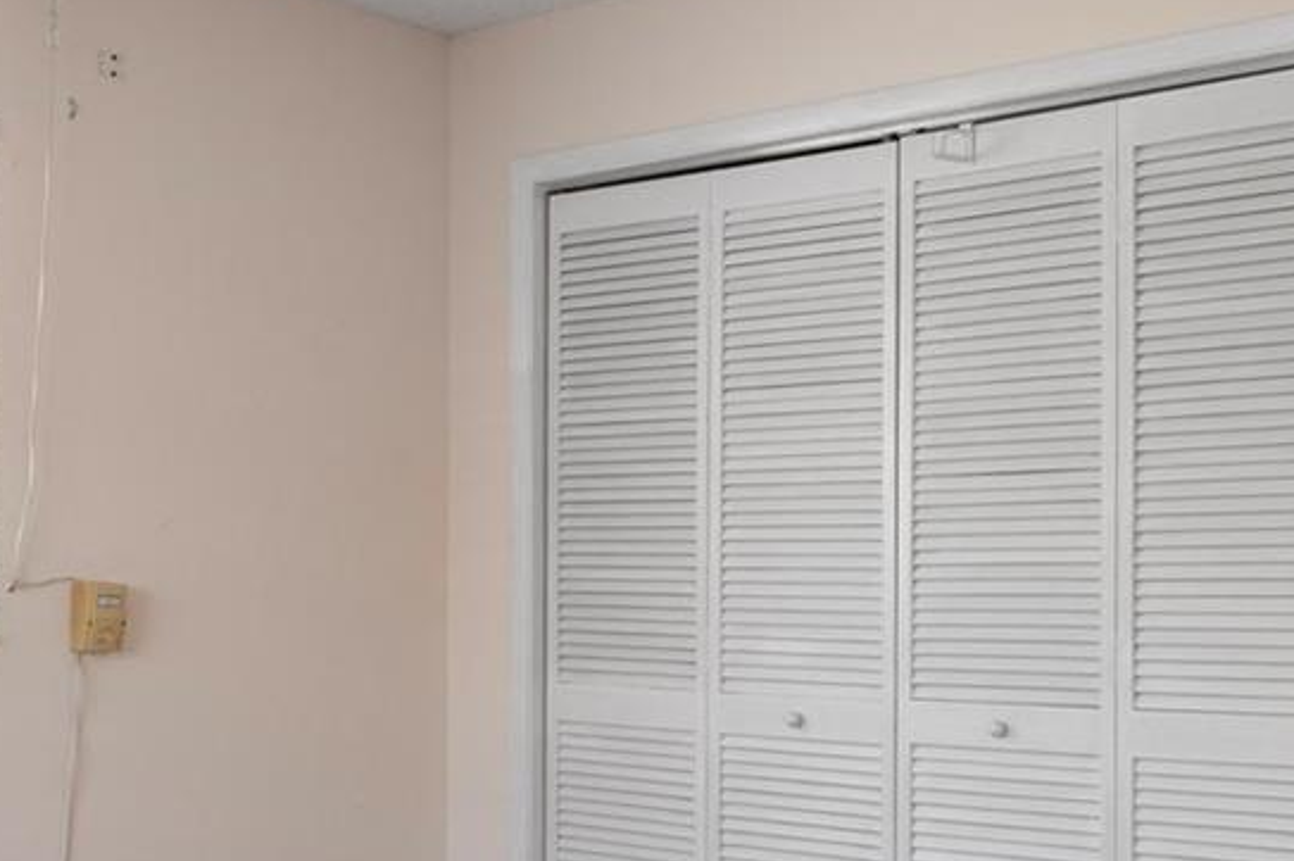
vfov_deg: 26.8
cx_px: 668
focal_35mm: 50
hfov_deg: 39.6
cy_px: 592
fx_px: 1796
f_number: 9
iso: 320
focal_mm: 17
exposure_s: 1.3
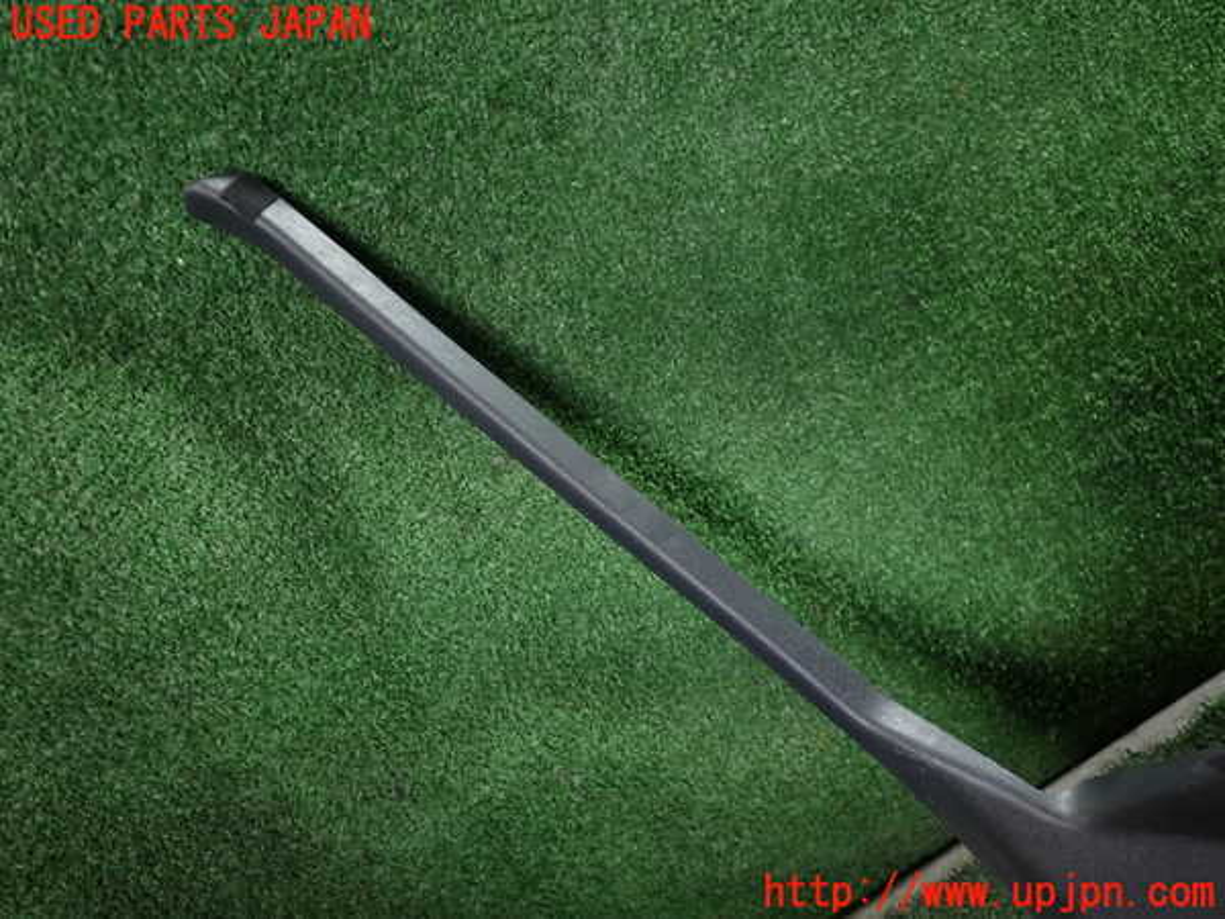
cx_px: 612
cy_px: 460
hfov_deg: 60.0
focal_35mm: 30
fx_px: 1062
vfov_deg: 46.8
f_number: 2.3
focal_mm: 5.4
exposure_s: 1/30
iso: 200
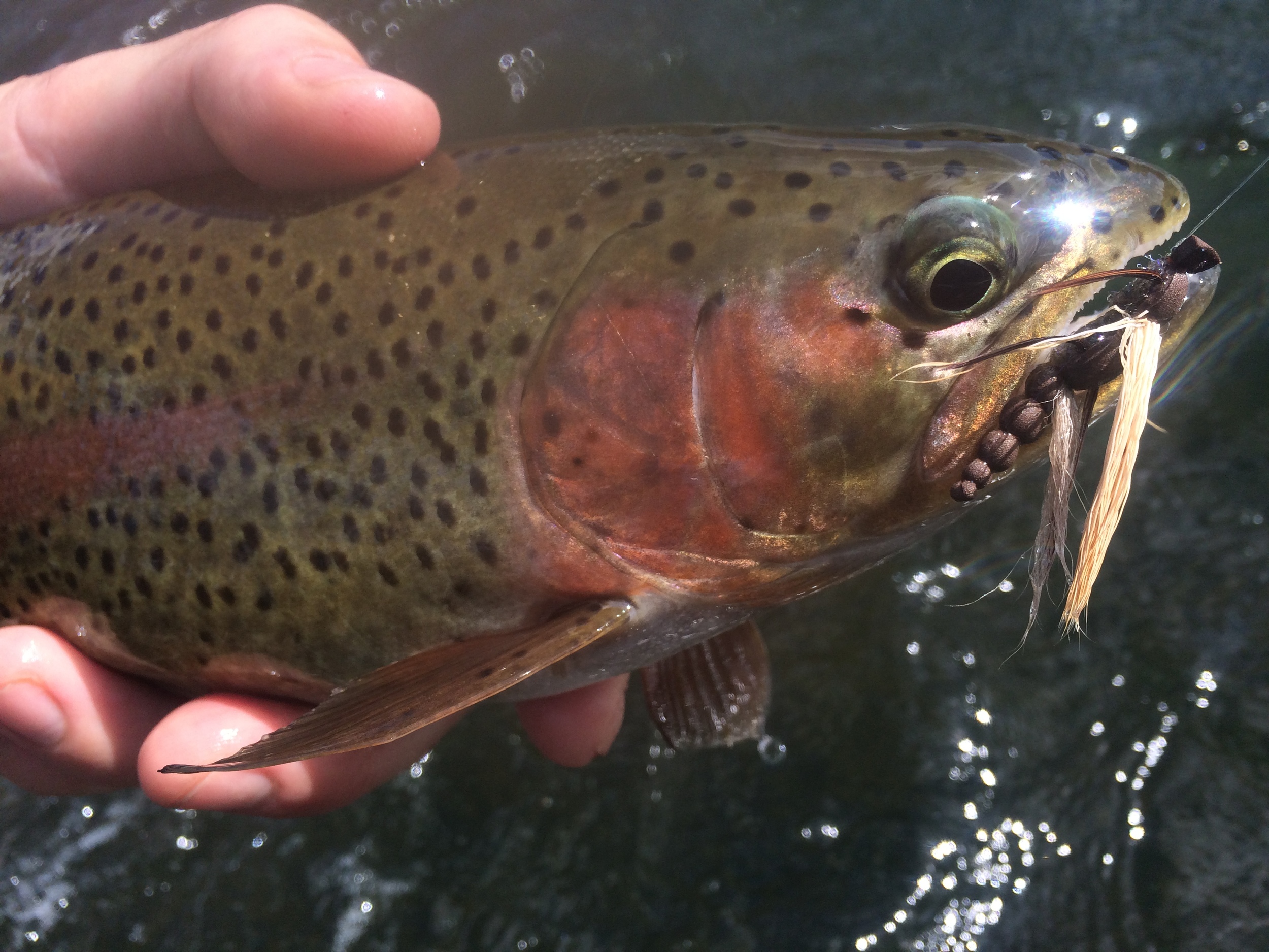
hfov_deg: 60.0
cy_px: 476
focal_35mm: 30
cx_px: 634
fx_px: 1100
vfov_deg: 46.8
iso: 40
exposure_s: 1/1520
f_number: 2.2
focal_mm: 4.12
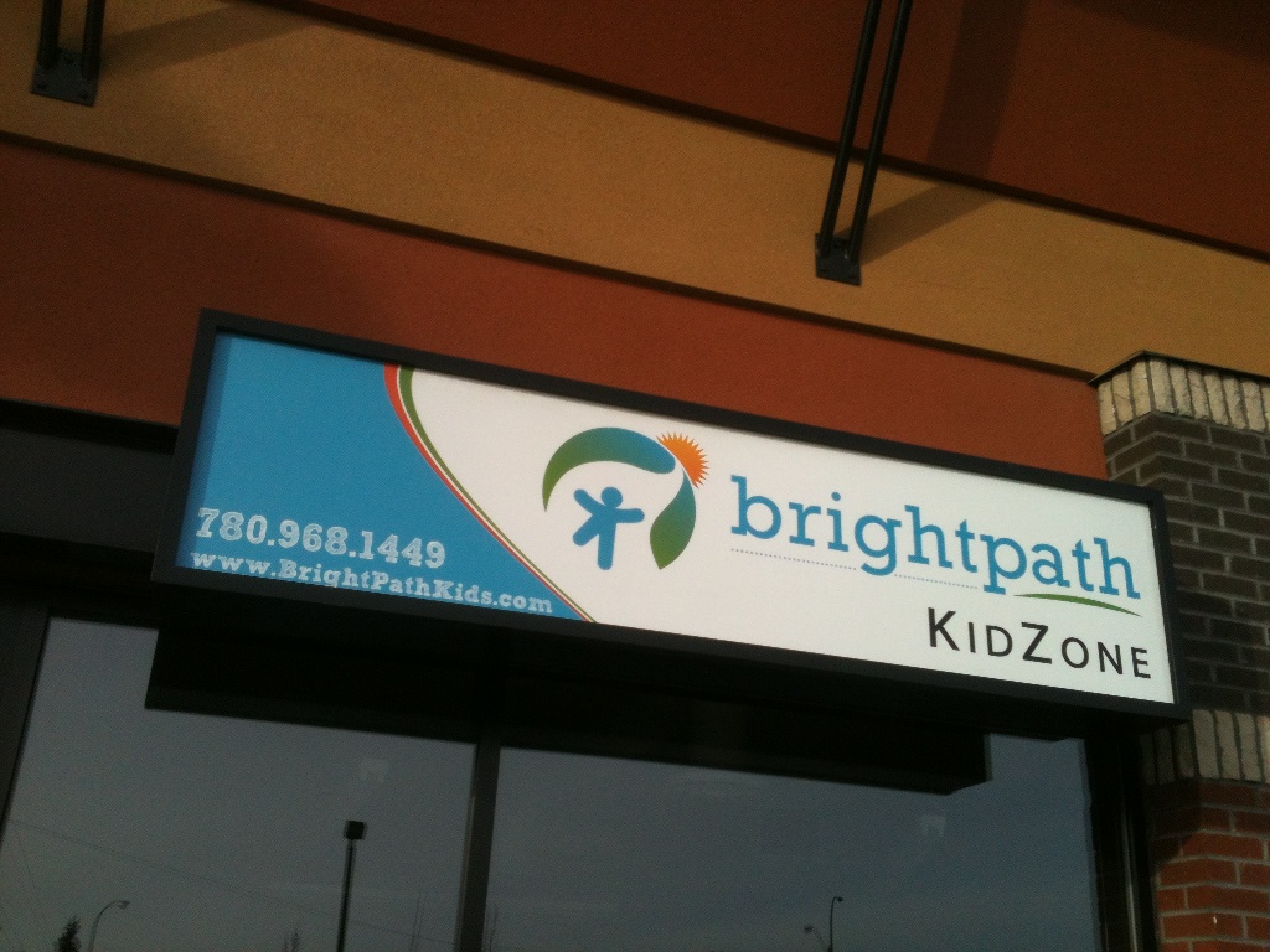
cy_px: 476
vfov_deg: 40.7
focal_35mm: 35
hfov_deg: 52.6
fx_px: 1284
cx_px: 635
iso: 64
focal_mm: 3.85
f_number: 2.8
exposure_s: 1/991
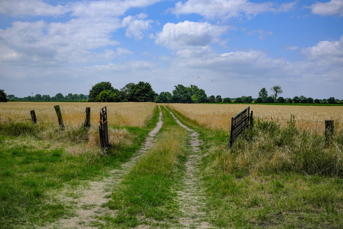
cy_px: 114
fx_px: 391
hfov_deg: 47.4
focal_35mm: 41
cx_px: 172
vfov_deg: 32.6
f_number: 2.8
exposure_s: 1/14000
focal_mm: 27
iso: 640
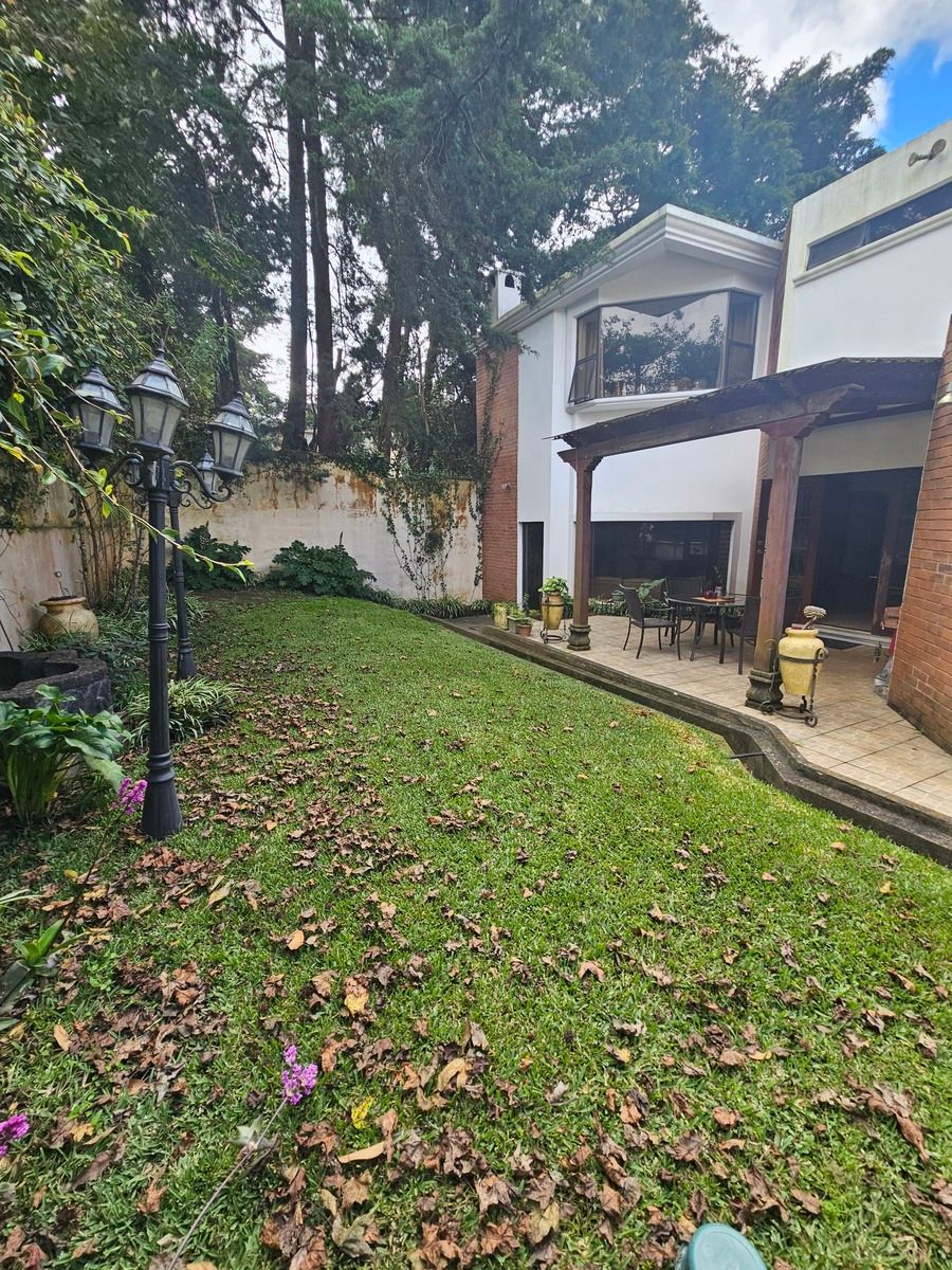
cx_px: 476
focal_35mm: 13
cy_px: 635
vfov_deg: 106.2
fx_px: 477
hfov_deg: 89.9
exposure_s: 1/305
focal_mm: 2.2
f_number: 2.2
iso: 50
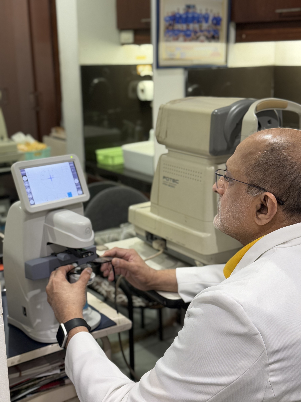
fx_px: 557
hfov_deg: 30.3
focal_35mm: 48
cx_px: 150
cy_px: 201
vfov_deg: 39.7
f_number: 1.78
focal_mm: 6.76
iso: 250
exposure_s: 1/60
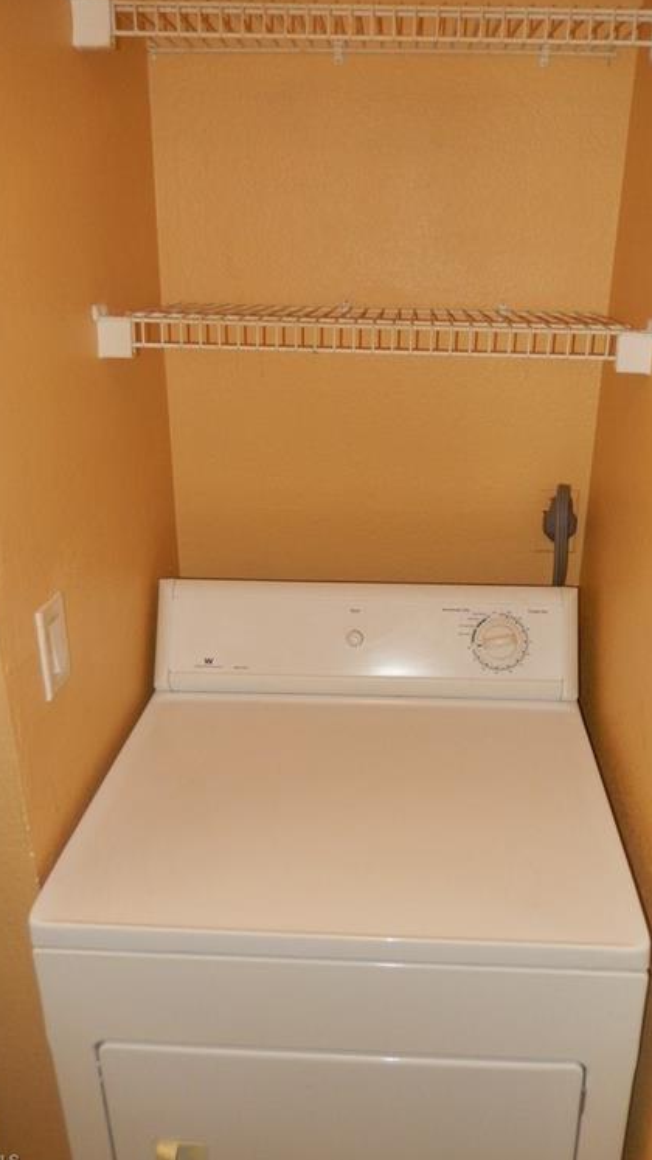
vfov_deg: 67.9
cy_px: 576
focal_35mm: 28
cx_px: 380
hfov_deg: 41.4
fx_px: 861
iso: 200
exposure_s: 1/30
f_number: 3.4
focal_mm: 4.5
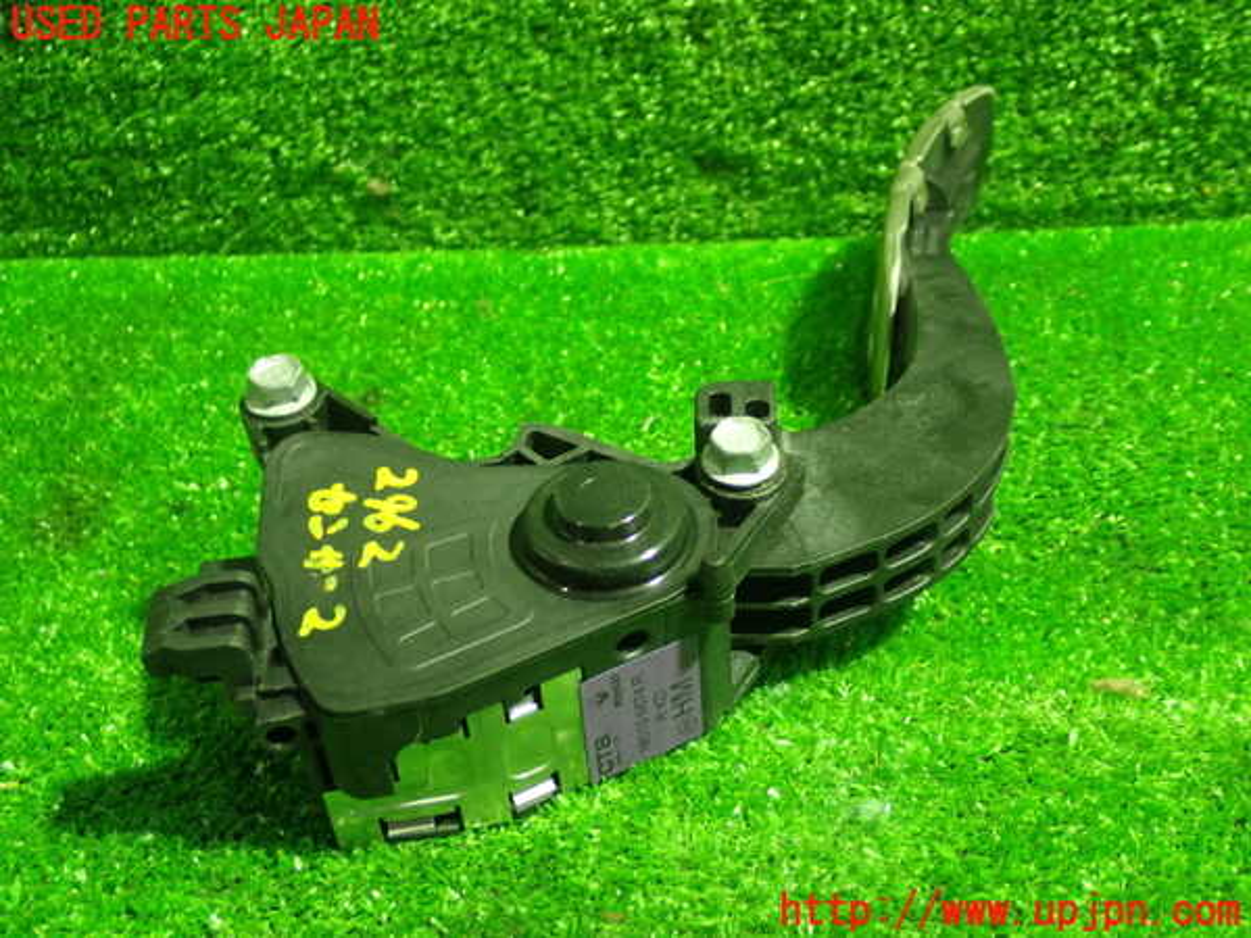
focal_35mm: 44
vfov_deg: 32.9
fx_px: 1590
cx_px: 626
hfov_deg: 42.9
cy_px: 469
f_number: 2.9
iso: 800
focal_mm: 7.84
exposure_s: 1/20
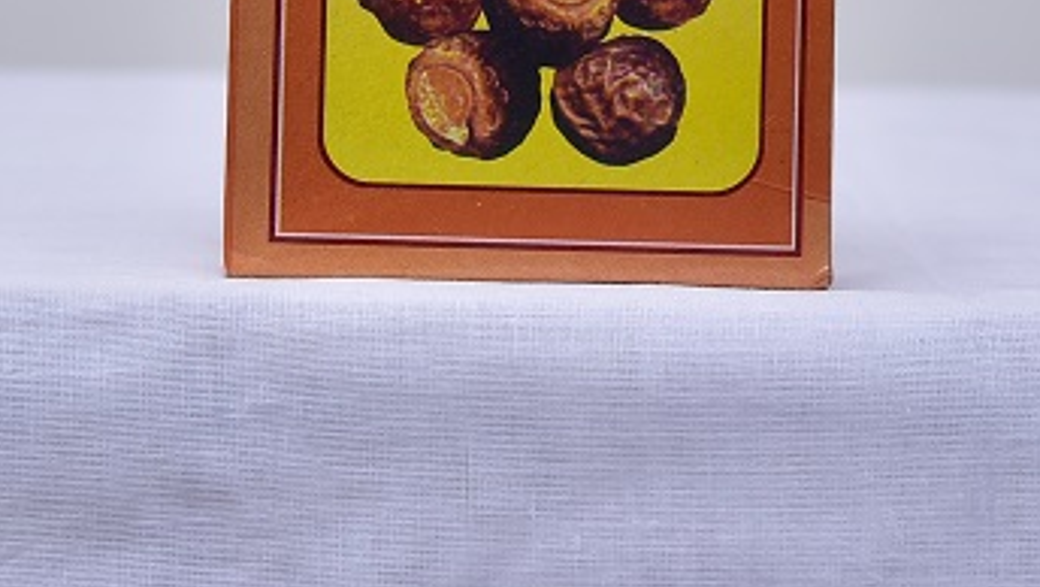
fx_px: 2208
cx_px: 523
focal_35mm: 80
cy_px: -36
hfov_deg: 26.5
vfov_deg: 14.8
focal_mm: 50
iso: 1250
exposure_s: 1/160
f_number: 4.5
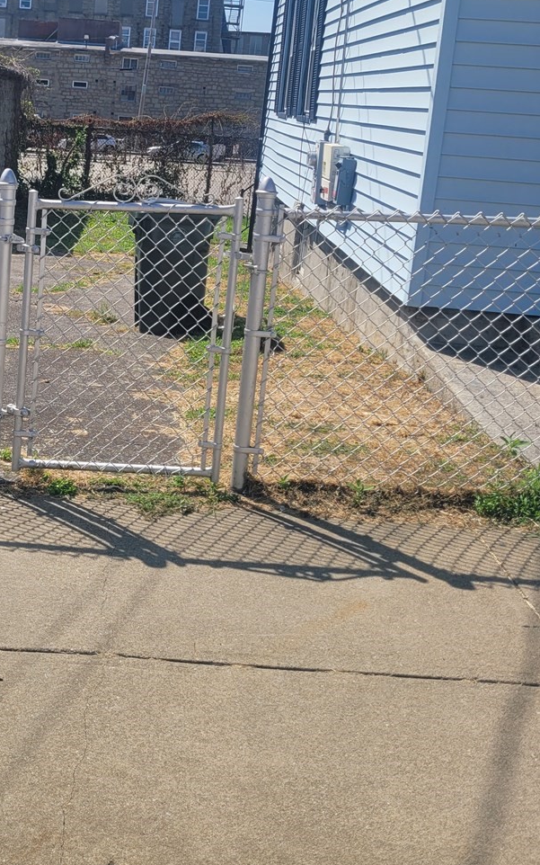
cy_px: 260
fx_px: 1036
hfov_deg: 28.3
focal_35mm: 44
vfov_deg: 44.3
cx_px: 69
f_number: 1.8
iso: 40
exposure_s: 1/2835
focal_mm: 5.4
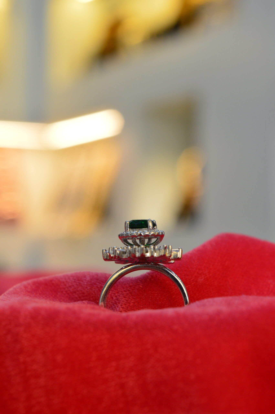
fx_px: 947
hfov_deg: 16.5
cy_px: 207
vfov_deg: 24.6
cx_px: 138
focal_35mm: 82
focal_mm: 55
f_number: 8
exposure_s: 1/60
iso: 720
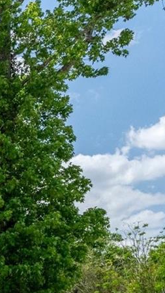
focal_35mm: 95
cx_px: -322
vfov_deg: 21.6
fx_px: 738
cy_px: 300
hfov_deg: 9.9
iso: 800
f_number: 8
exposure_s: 1/1000
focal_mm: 17
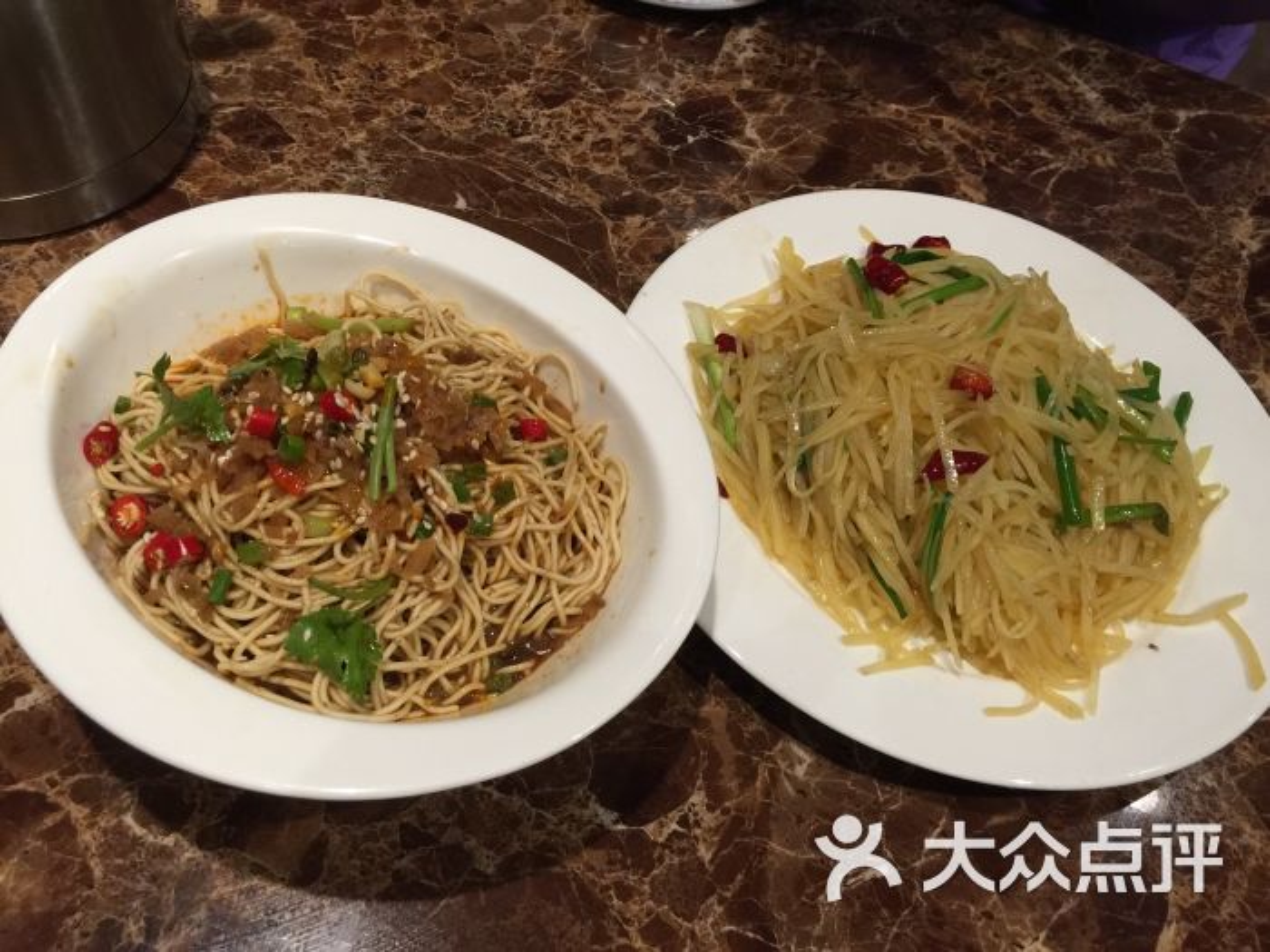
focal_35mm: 29
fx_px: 1064
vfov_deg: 48.2
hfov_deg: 61.7
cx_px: 635
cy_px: 476
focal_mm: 4.15
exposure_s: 1/33
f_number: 2.2
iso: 64
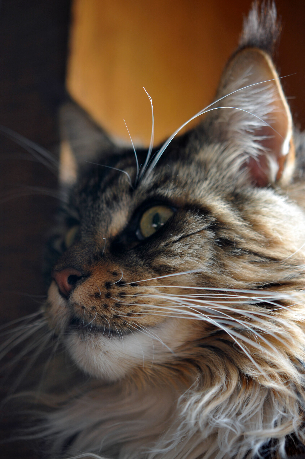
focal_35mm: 90
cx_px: 152
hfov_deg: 15.2
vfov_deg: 22.6
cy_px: 230
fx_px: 1147
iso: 200
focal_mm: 60
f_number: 3
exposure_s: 1/15
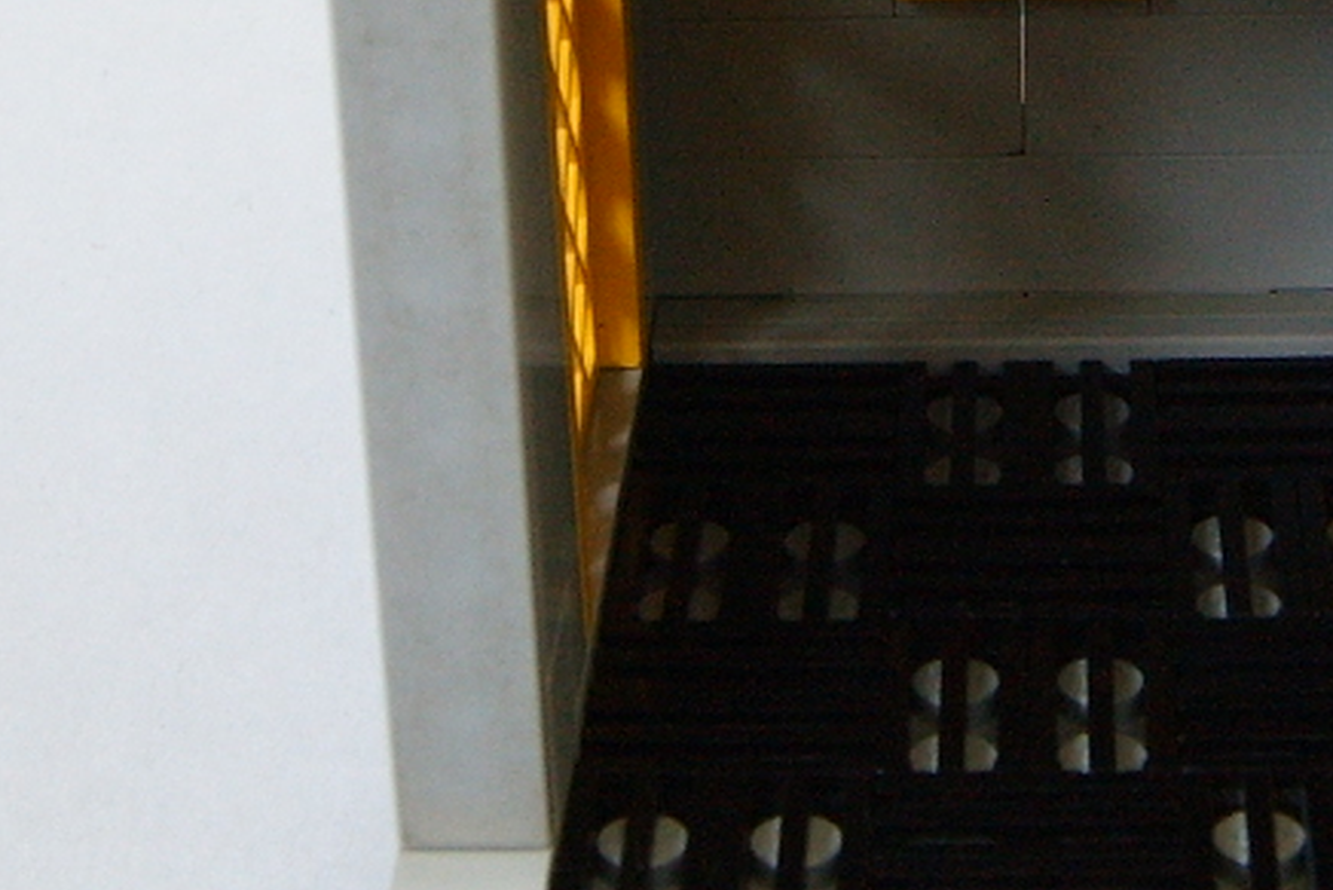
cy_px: 132
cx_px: 923
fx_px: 4519
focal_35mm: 122
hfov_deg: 16.7
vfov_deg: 11.2
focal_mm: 7.4
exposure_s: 1/30
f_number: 3.1
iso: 141
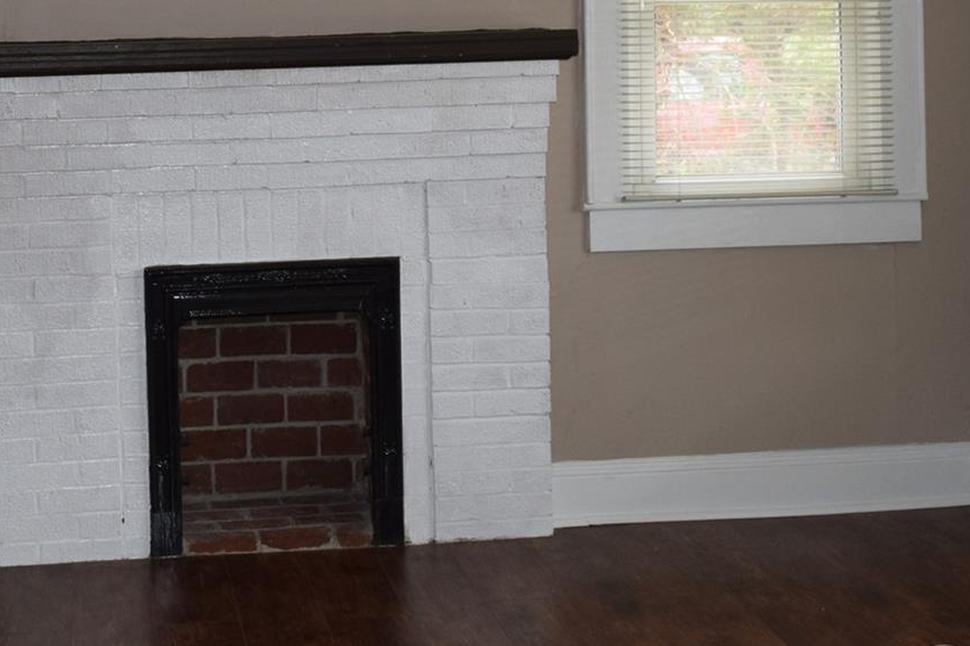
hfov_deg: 30.6
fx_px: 1751
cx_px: 287
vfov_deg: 20.3
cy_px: 12
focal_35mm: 65
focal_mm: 18
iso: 640
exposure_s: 1/125
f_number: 5.6
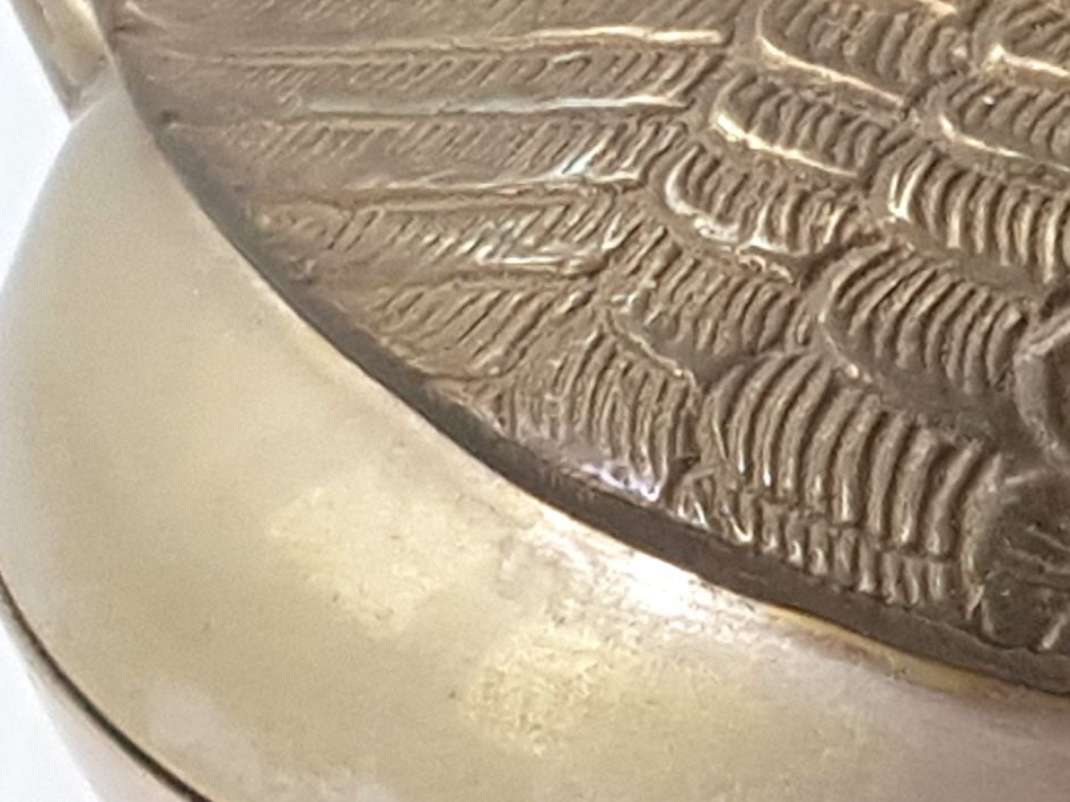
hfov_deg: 23.2
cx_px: 1176
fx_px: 2442
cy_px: 299
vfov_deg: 18.6
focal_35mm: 79
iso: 50
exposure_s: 1/171
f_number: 1.7
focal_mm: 4.2
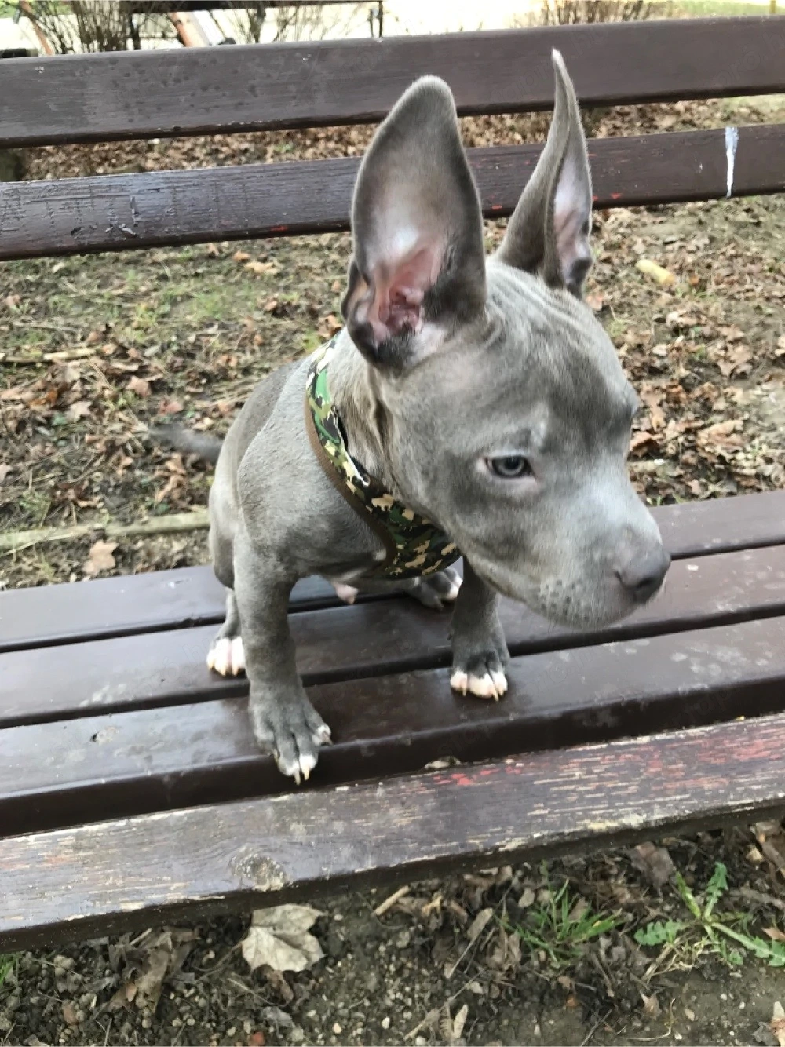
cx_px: 392
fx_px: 847
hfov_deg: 49.7
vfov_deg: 63.5
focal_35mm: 28
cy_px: 524
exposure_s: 1/100
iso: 25
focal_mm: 3.99
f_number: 1.8
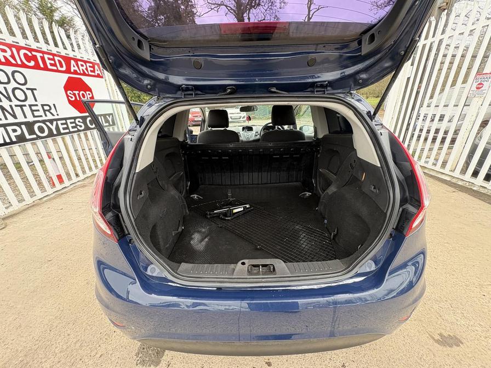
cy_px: 184
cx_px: 246
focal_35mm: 14
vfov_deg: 85.7
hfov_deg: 102.1
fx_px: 199
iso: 200
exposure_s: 1/99
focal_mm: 2.22
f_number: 2.2
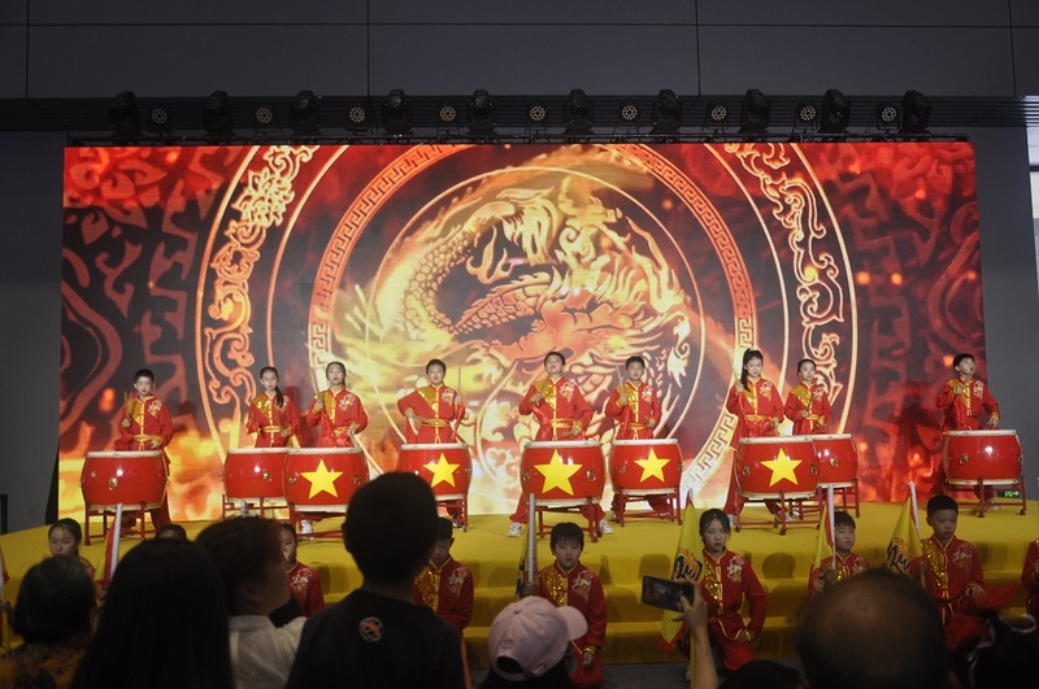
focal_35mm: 38
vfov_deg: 35.4
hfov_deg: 51.3
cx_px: 520
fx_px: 1081
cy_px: 344
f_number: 4.5
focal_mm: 25
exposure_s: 1/80
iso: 400
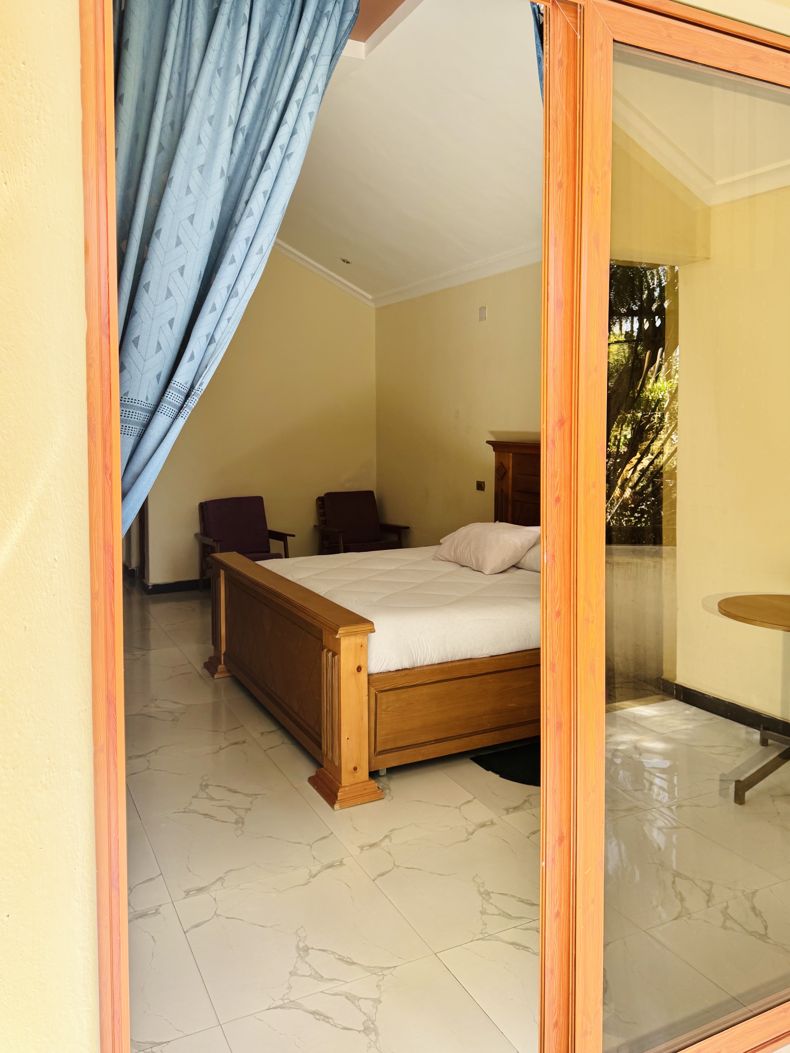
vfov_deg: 65.1
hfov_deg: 51.3
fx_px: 822
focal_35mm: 27
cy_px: 463
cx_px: 417
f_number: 1.78
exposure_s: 1/168
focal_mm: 6.76
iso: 100
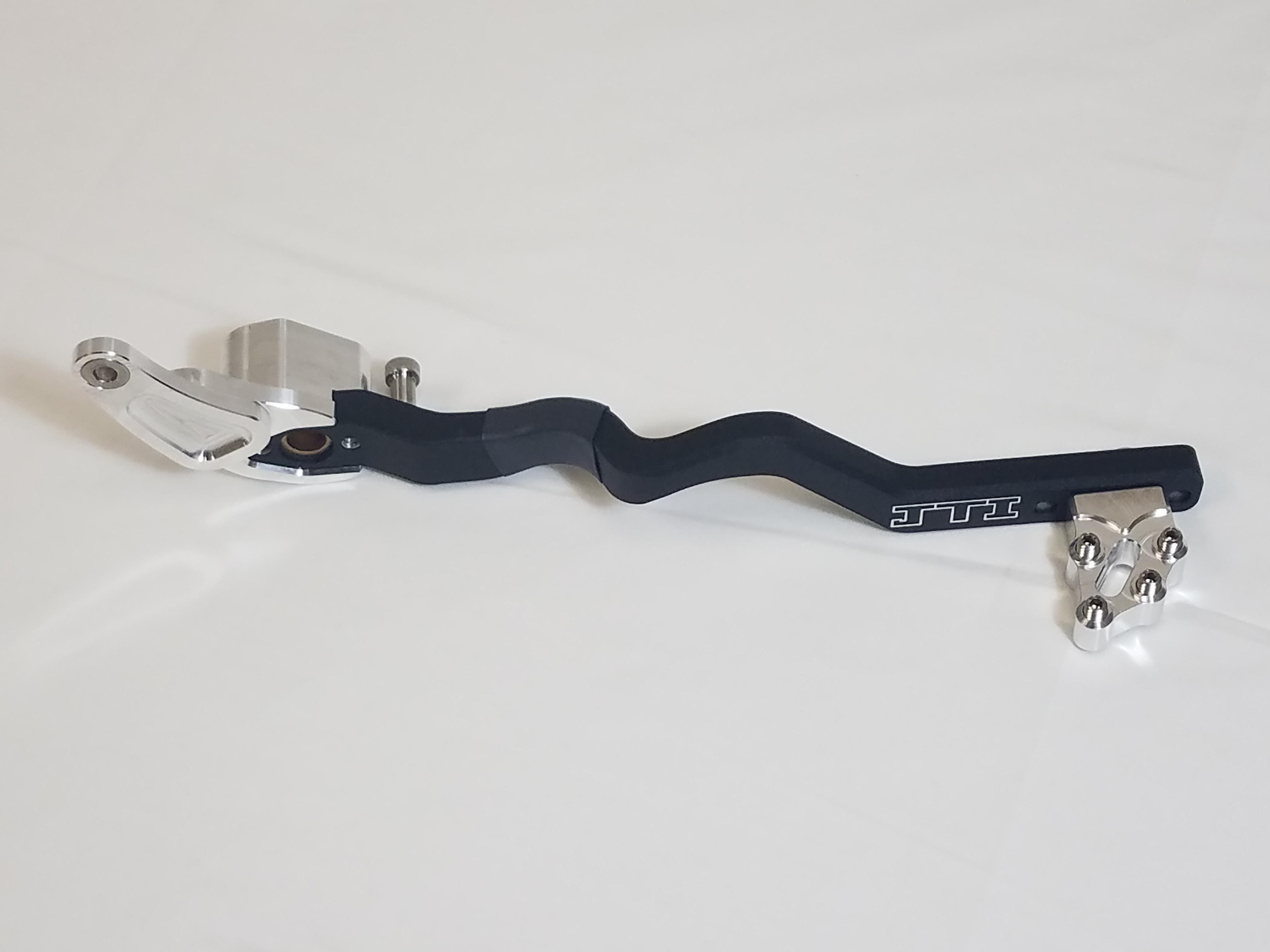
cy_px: 476
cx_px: 635
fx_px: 954
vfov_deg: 53.1
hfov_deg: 67.3
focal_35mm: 26
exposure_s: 1/120
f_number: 1.7
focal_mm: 4.2
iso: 64
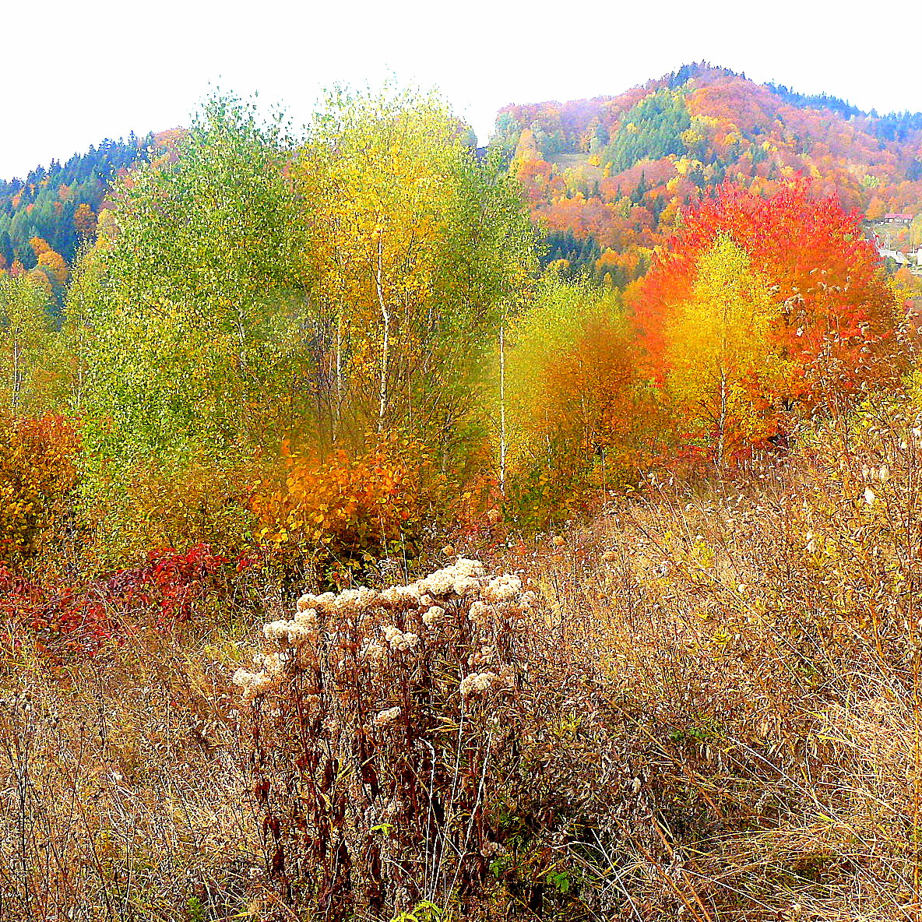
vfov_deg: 39.2
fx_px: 1296
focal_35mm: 43
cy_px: 456
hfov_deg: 39.2
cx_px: 460
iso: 200
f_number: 5.6
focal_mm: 6
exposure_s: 1/200
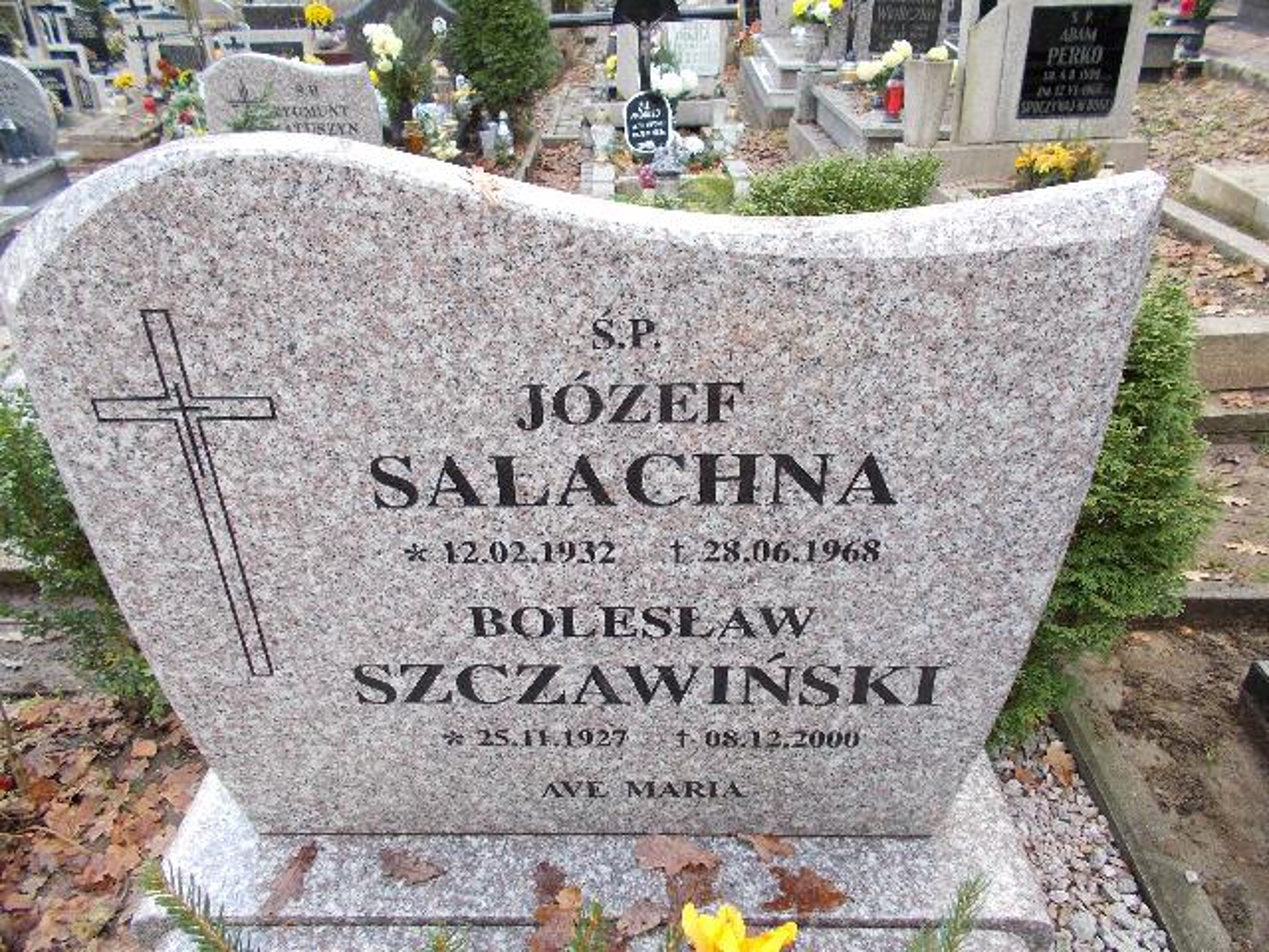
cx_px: 634
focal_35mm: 26
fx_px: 953
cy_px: 476
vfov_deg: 53.1
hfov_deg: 67.3
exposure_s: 1/40
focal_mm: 4.6
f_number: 3.2
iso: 80
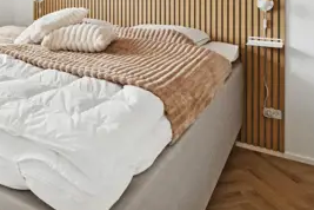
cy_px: -8
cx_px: 82
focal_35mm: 37
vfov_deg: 32.4
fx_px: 324
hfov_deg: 49.8
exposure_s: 1/5
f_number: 8
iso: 320
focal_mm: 11
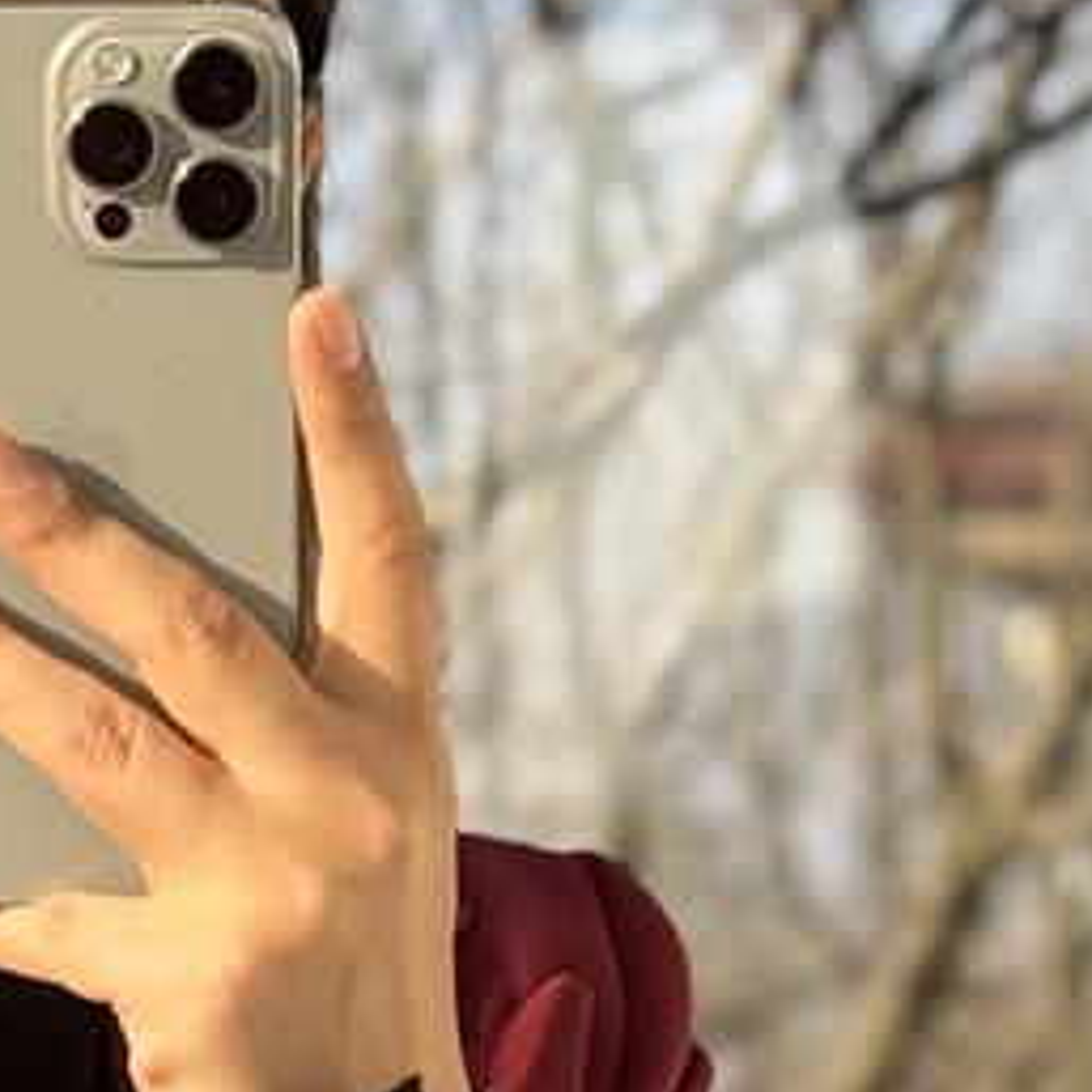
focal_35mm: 220
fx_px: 7852
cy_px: 1859
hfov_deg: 7.9
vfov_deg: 7.7
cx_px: 68
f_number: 1.78
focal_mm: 6.76
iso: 64
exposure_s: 1/454
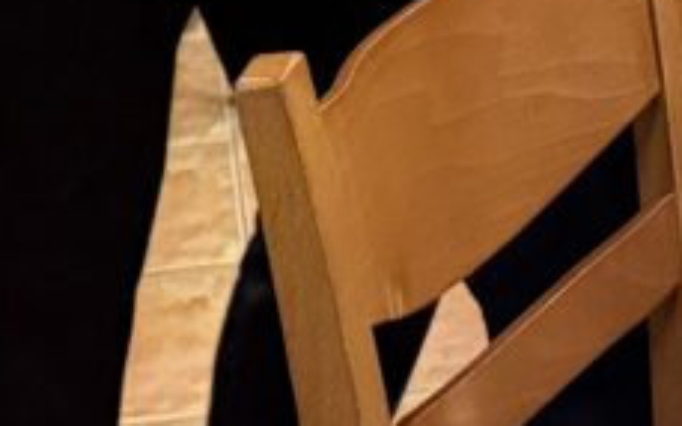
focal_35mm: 171
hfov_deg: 11.8
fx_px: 3178
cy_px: -855
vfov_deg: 6.9
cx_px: 974
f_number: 1.78
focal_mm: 6.76
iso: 400
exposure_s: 1/50
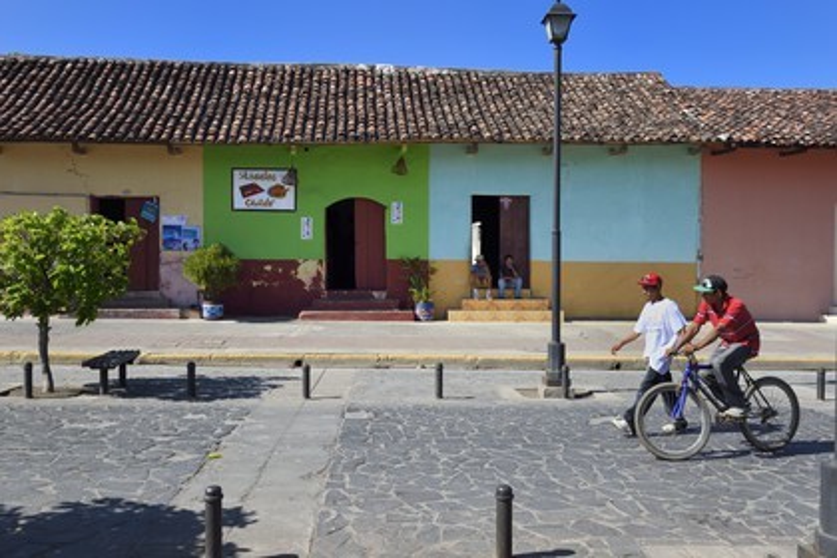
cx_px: 418
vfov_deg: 38.9
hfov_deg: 55.8
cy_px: 279
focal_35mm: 34
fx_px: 790
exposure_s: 1/250
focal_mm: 34
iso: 200
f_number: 13
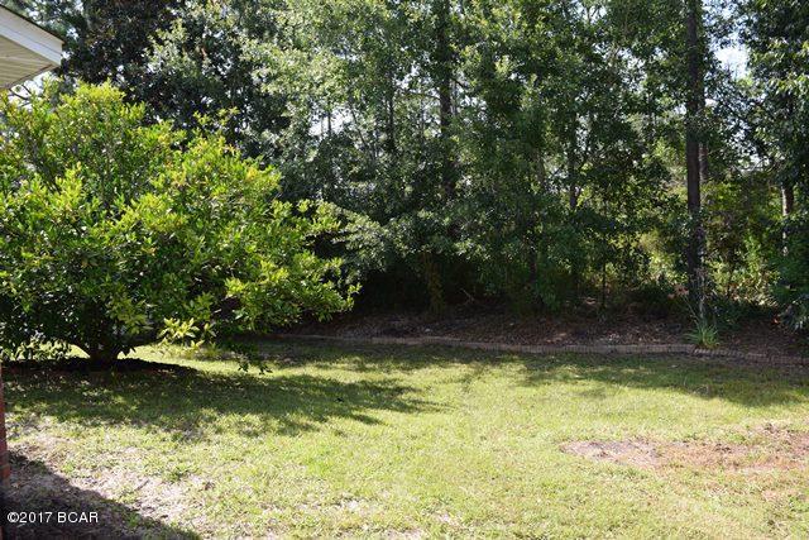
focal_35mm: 27
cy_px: 270
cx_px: 404
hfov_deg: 67.4
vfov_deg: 48.0
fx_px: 607
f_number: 5.6
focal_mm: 18
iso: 100
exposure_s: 1/125
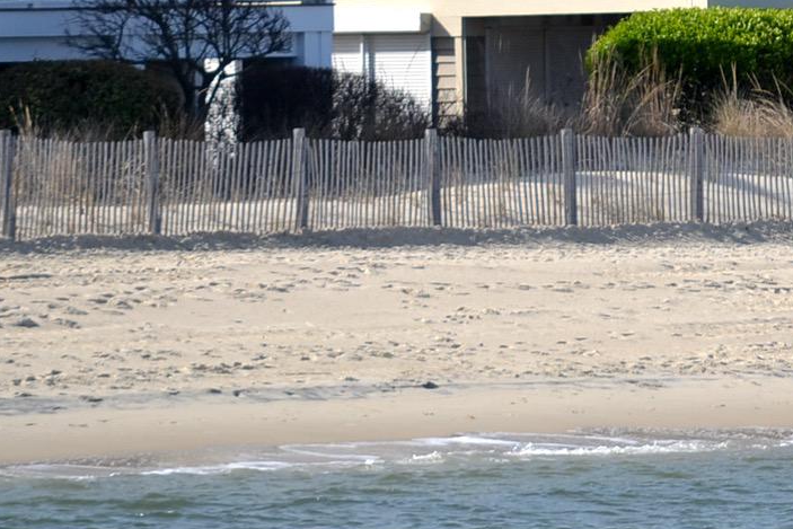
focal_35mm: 961
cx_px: 773
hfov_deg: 2.1
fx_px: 21172
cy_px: -152
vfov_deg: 1.4
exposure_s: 1/500
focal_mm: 220
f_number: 5.3
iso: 100
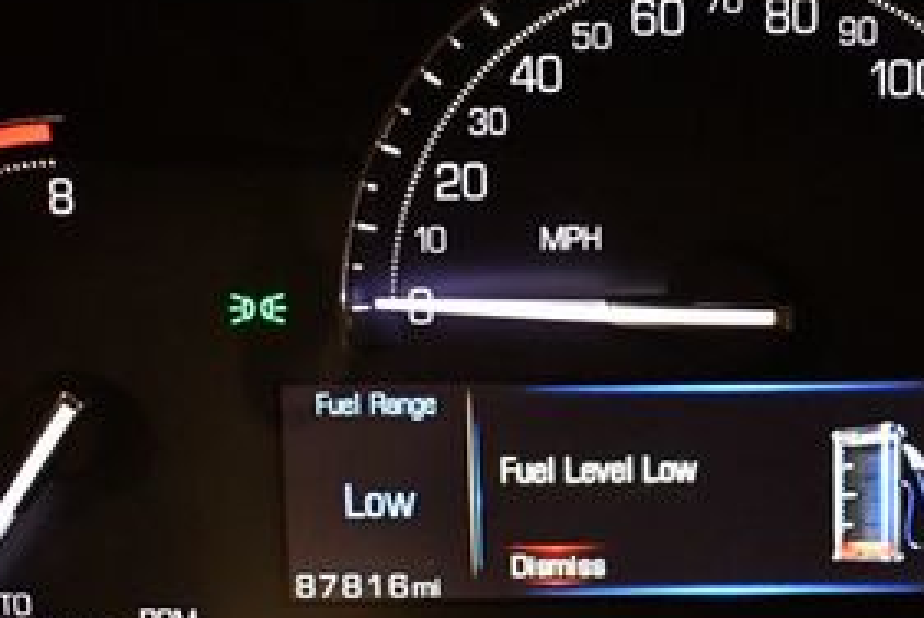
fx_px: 2107
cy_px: 286
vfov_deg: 16.7
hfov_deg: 24.5
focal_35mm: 82
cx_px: 684
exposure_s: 1/60
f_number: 3.5
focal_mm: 18
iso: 4000
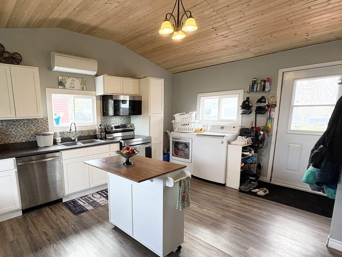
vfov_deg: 65.8
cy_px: 144
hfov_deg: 80.2
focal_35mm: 20
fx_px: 198
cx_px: 128
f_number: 2.2
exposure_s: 1/120
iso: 200
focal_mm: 2.22
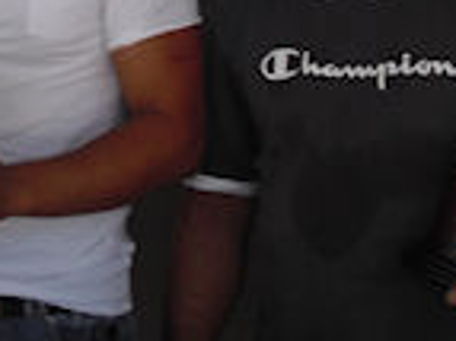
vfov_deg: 9.8
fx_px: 1961
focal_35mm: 149
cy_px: -73
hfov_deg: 12.8
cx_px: -137
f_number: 7.8
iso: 64
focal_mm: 6.3
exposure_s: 1/100
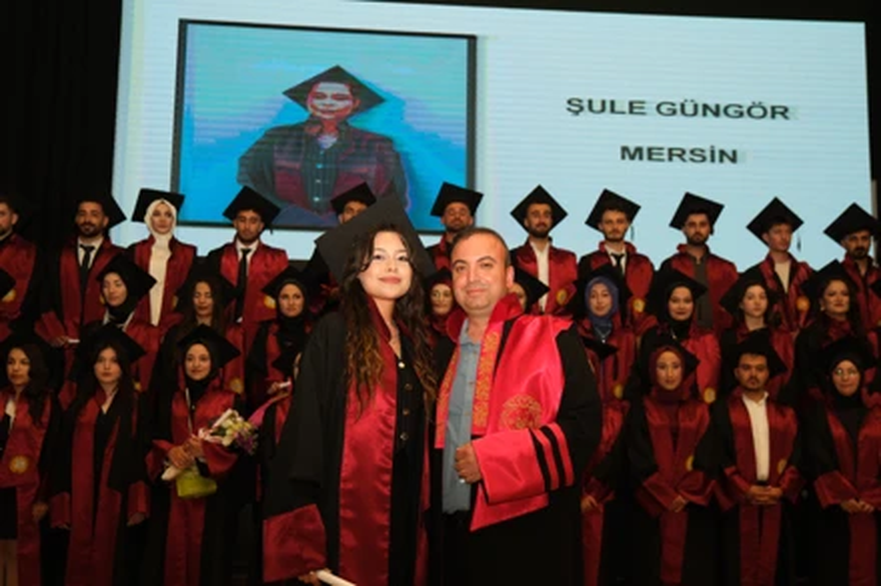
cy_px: 293
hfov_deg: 51.9
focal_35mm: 37
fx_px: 905
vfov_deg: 35.9
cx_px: 440
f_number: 2.8
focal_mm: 24.9
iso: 1250
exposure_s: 1/160
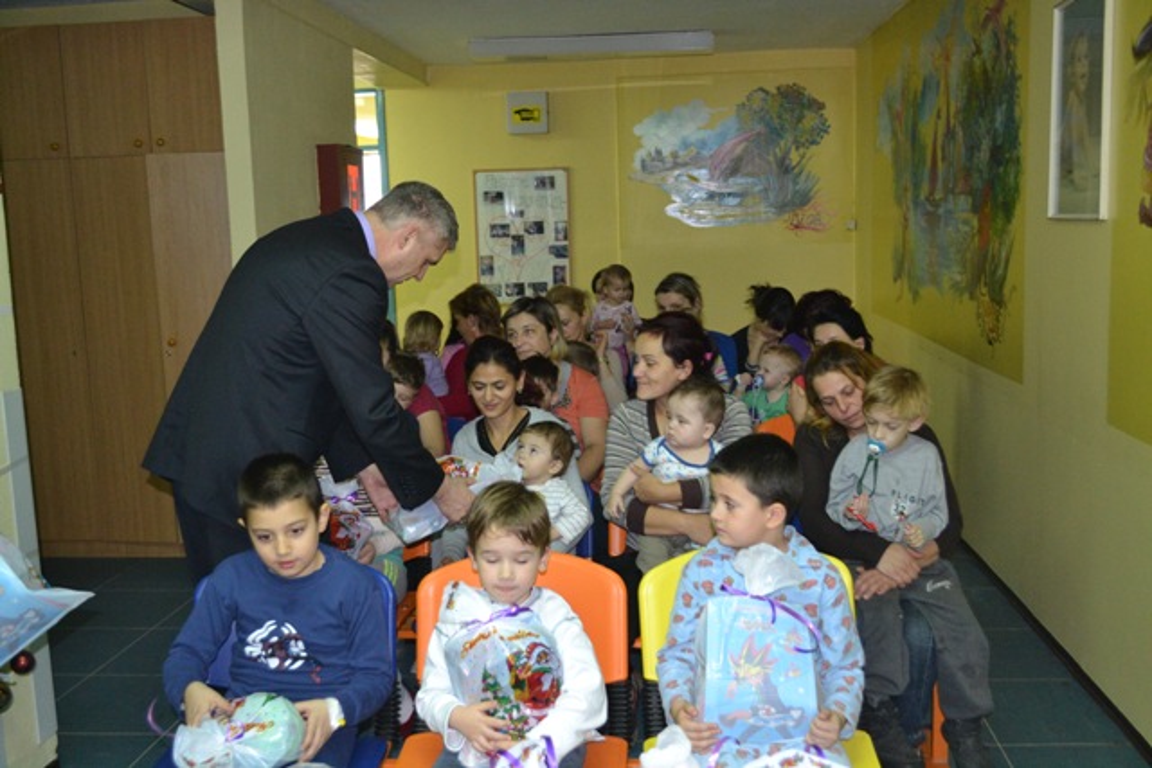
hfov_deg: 53.1
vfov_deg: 36.9
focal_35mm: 36
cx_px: 576
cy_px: 384
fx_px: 1152
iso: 2200
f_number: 4
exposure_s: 1/60
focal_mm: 24
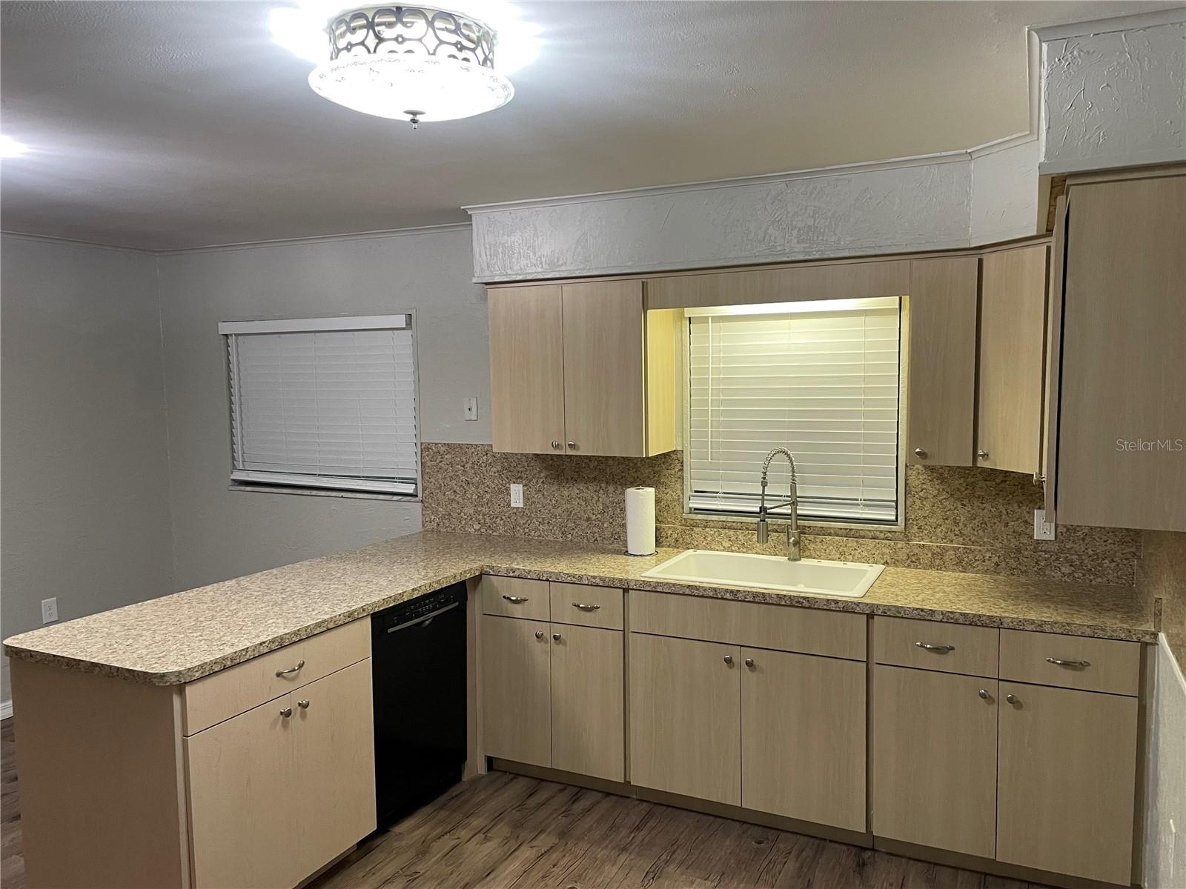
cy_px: 444
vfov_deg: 53.1
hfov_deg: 67.3
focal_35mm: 26
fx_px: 891
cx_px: 593
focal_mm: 4.2
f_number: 1.6
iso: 200
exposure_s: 1/60
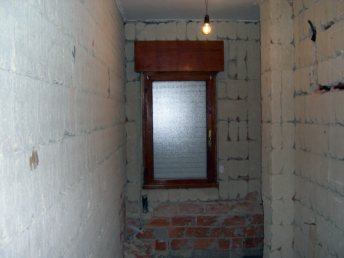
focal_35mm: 38
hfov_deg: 49.0
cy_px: 129
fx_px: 378
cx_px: 172
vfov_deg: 37.7
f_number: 2.8
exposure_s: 1/60
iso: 100
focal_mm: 8
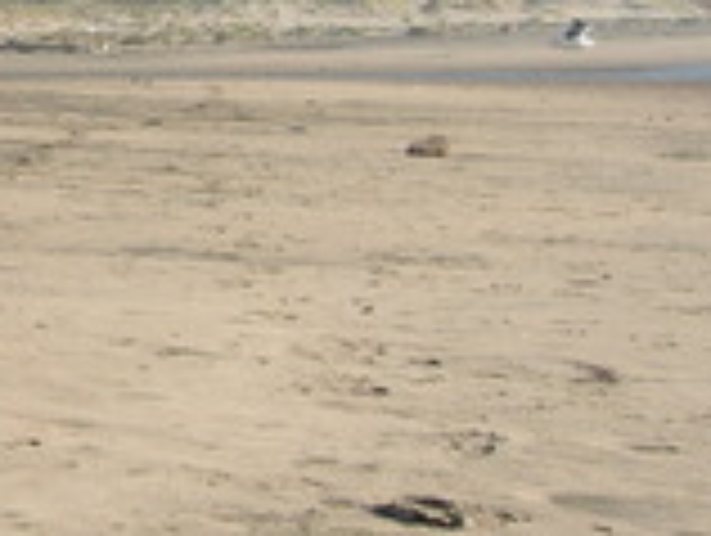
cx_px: -432
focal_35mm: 144
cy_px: -140
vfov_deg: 10.1
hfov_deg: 12.8
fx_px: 2962
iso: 50
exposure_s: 1/316
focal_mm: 7.8
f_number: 4.8
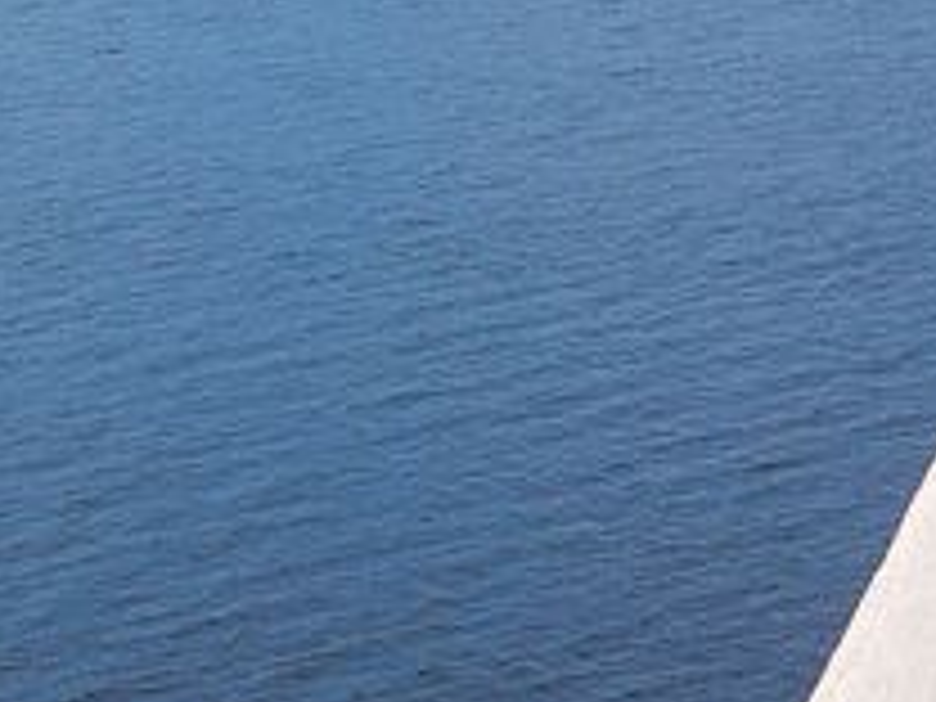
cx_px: -176
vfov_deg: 8.5
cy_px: -230
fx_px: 4678
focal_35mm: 173
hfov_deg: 11.2
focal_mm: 10.7
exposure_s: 1/1000
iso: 125
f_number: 4.5
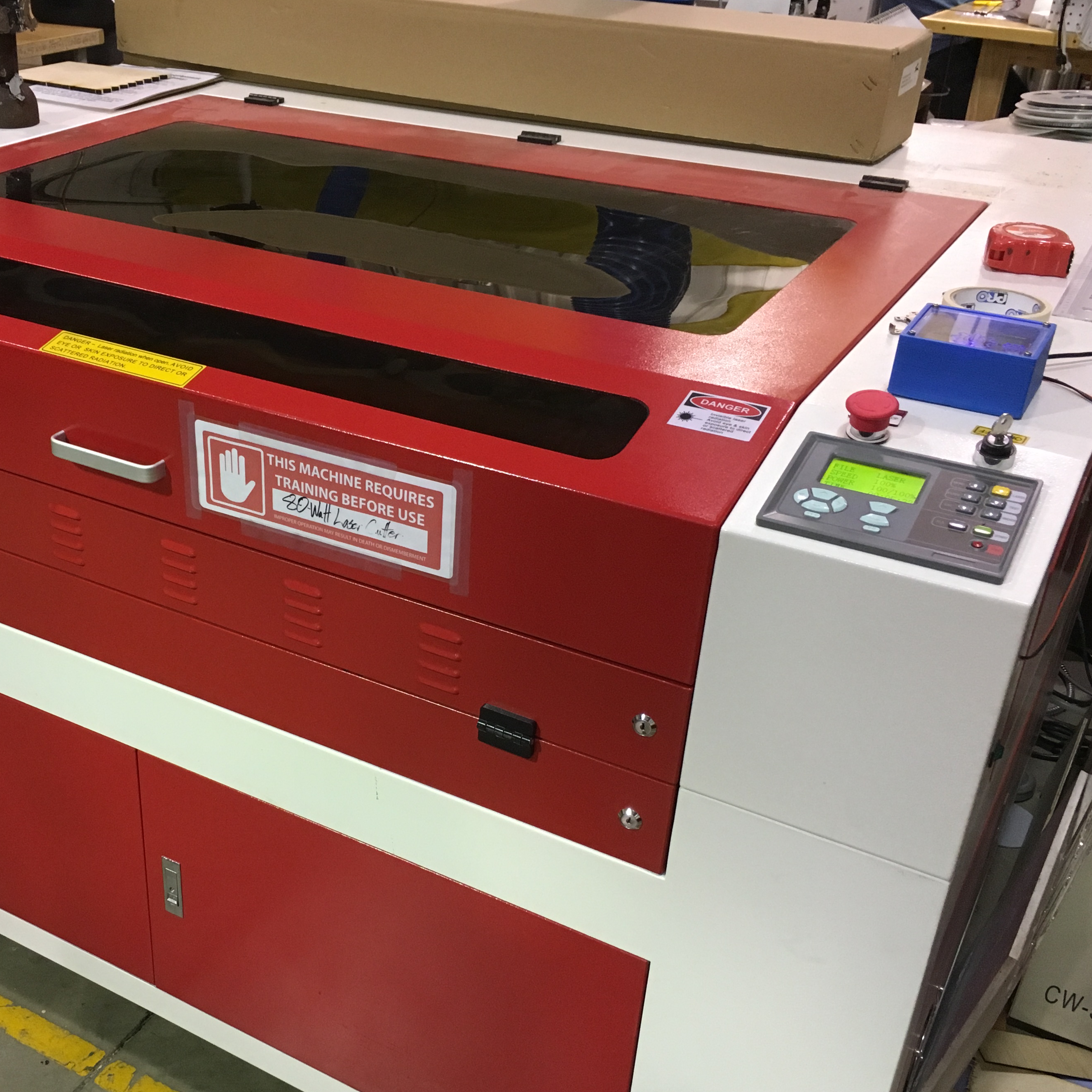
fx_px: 1392
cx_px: 337
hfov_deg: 42.1
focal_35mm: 39
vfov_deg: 42.8
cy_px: 606
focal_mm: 4.15
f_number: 2.2
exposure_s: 1/30
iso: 125
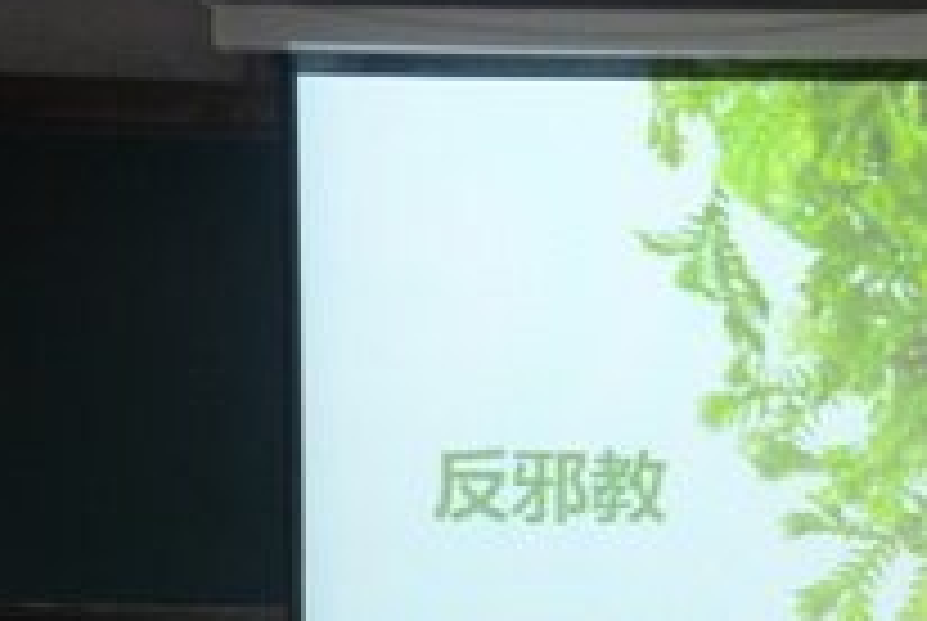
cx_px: 1341
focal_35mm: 130
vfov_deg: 10.3
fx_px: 3352
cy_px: 891
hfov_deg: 14.8
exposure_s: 1/30
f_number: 4
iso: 1000
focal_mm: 28
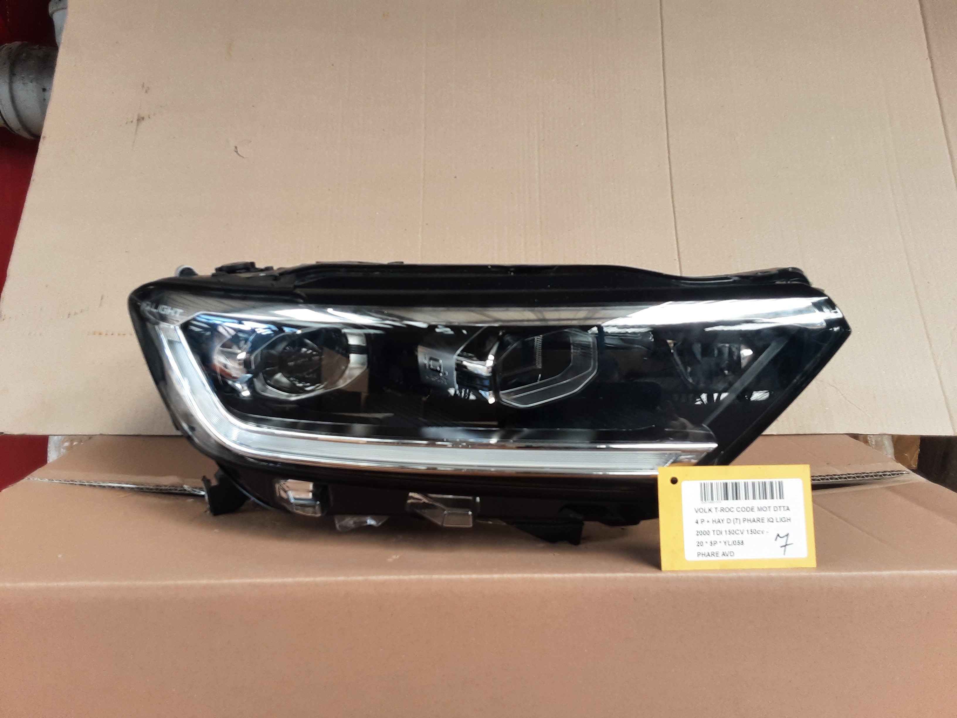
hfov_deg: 65.3
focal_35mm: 27
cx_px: 478
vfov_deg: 51.4
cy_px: 359
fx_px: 746
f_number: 1.9
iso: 64
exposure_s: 1/50
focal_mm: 2.91
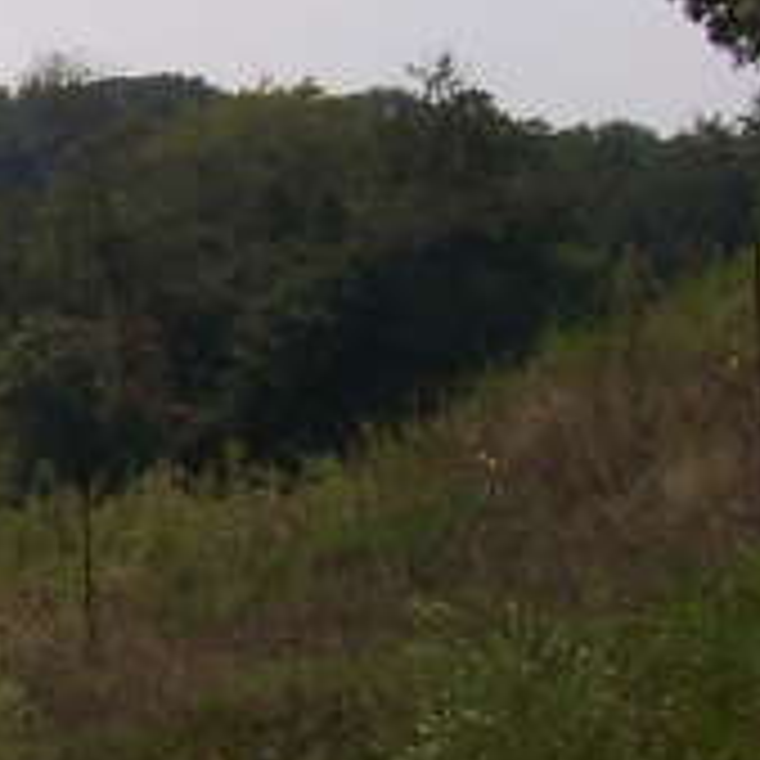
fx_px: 3701
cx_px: -944
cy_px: 214
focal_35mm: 149
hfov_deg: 10.4
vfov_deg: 11.7
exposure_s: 1/1000
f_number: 5.6
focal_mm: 5.6
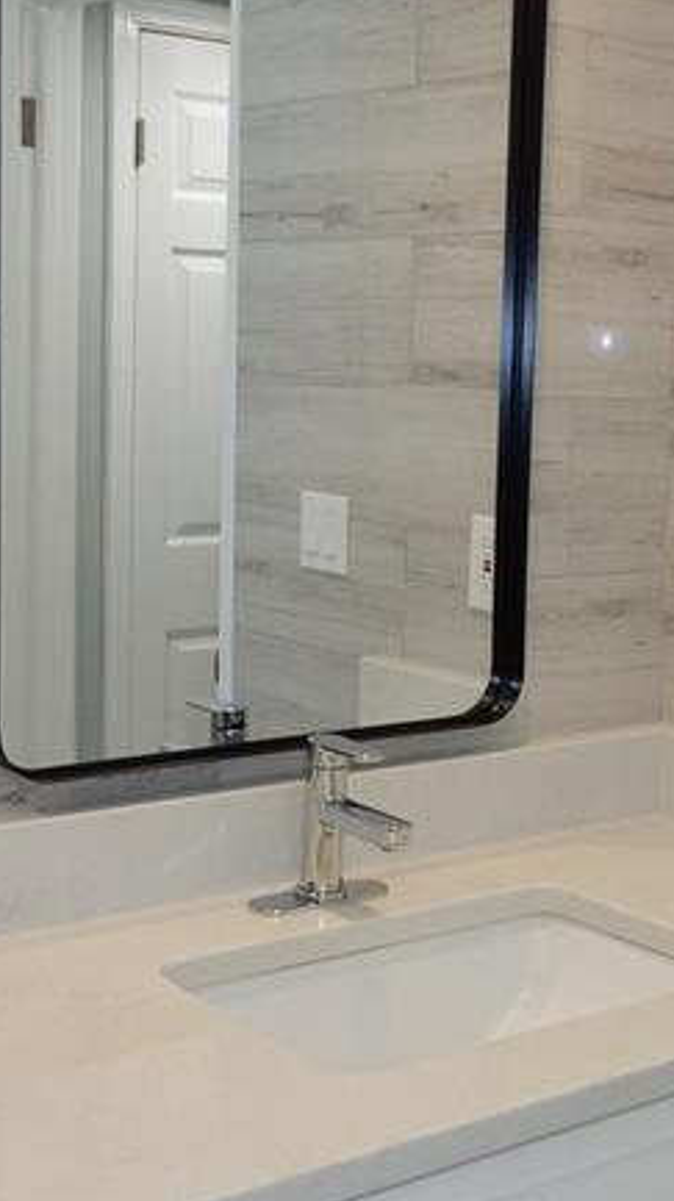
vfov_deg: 36.0
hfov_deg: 20.5
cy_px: 588
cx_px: 519
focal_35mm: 58
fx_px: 1846
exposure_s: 1/30
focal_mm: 5.4
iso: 125
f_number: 4
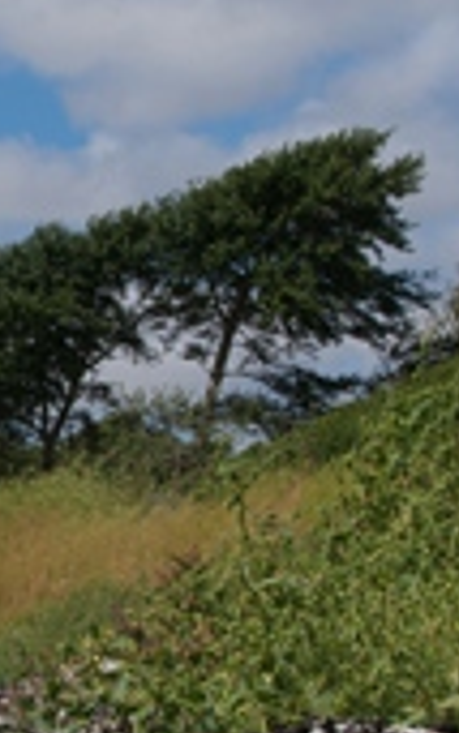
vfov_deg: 16.7
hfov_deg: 10.1
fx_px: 2500
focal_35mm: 125
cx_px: -249
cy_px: 435
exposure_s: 1/500
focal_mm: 28
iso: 100
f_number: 9
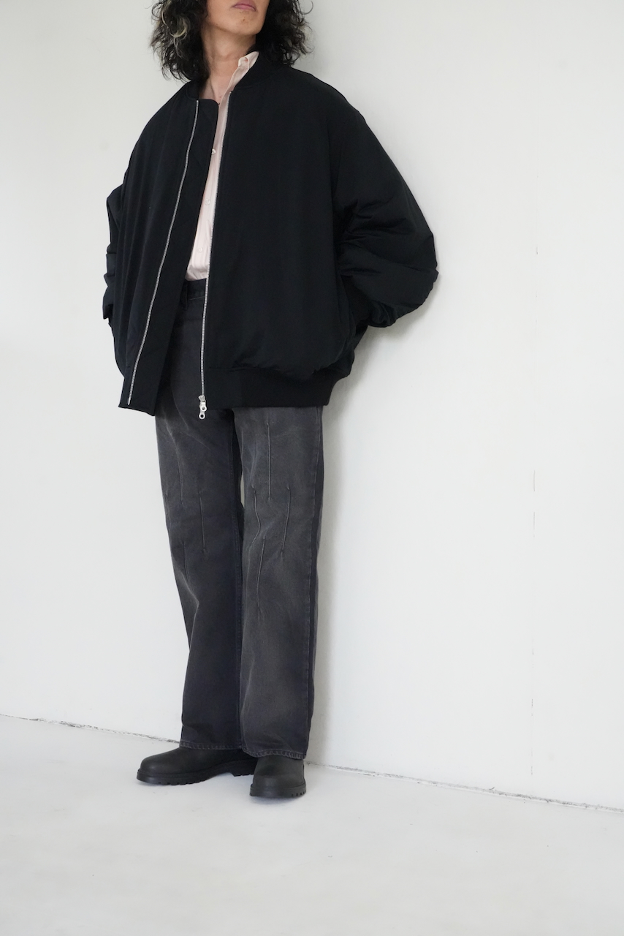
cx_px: 312
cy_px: 468
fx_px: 1247
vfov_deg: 41.1
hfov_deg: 28.1
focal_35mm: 48
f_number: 8
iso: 16000
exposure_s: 1/500
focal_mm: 48
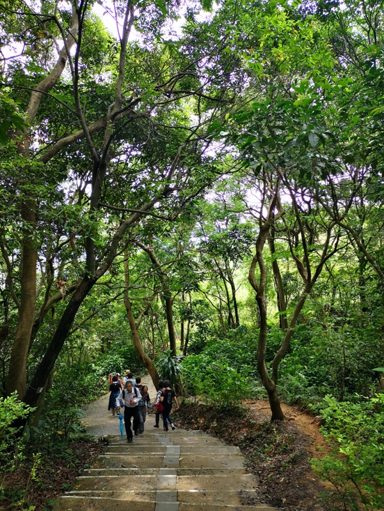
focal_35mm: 27
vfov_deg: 65.3
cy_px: 256
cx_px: 192
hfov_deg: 51.4
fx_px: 399
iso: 320
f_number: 1.8
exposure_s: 1/899
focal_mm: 3.95
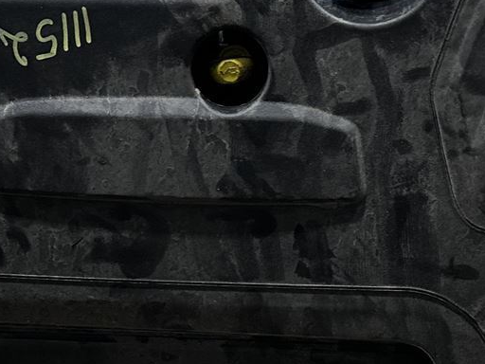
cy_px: 238
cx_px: 217
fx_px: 1345
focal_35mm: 96
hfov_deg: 20.4
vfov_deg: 15.4
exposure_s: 1/100
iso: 160
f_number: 1.78
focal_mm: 6.86
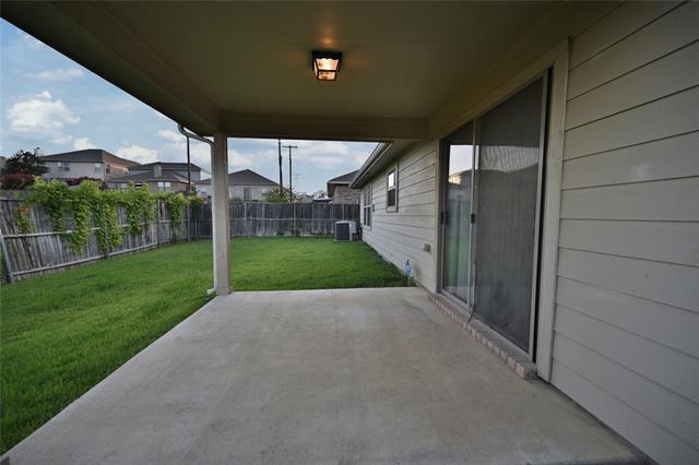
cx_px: 350
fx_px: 272
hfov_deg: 104.3
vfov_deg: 81.1
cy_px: 232
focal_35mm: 14
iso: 200
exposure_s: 1/250
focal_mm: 14
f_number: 4.5
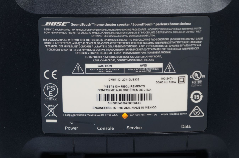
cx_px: 120
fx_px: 437
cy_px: 79
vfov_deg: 20.5
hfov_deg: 30.6
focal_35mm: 66
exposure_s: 1/10
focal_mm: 44
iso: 200
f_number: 5
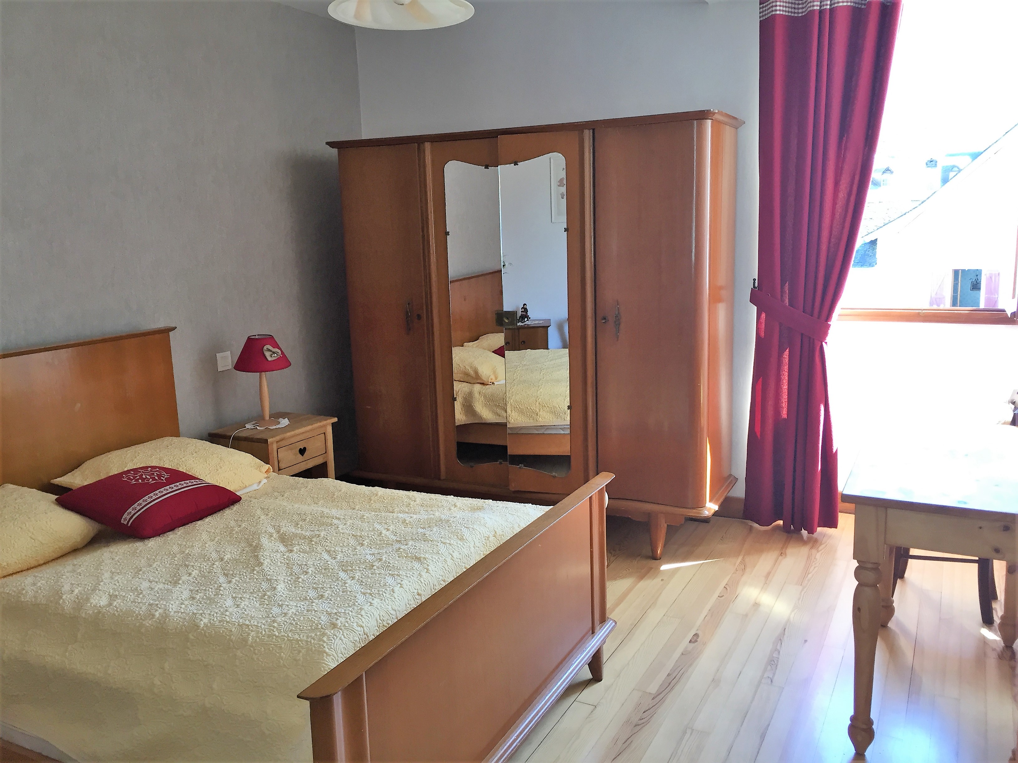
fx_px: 853
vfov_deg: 48.2
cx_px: 509
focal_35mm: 29
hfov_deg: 61.7
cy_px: 382
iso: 32
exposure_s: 1/33
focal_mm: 4.15
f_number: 2.2
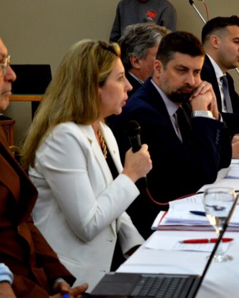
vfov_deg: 16.3
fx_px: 1041
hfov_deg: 13.1
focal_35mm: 118
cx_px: 134
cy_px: 149
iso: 1400
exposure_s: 1/60
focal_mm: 55
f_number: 5.6
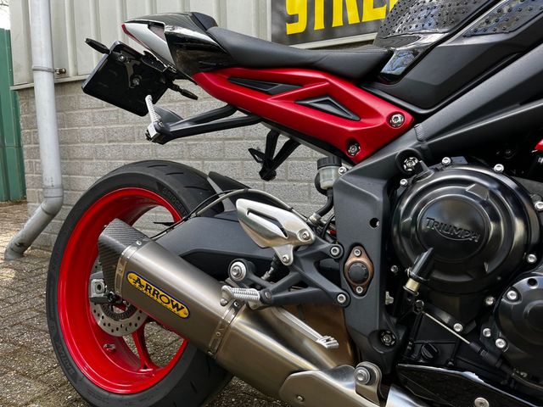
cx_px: 272
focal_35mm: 26
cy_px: 204
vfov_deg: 53.1
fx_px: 408
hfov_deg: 67.3
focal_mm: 5.1
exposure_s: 1/122
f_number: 1.6
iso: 32
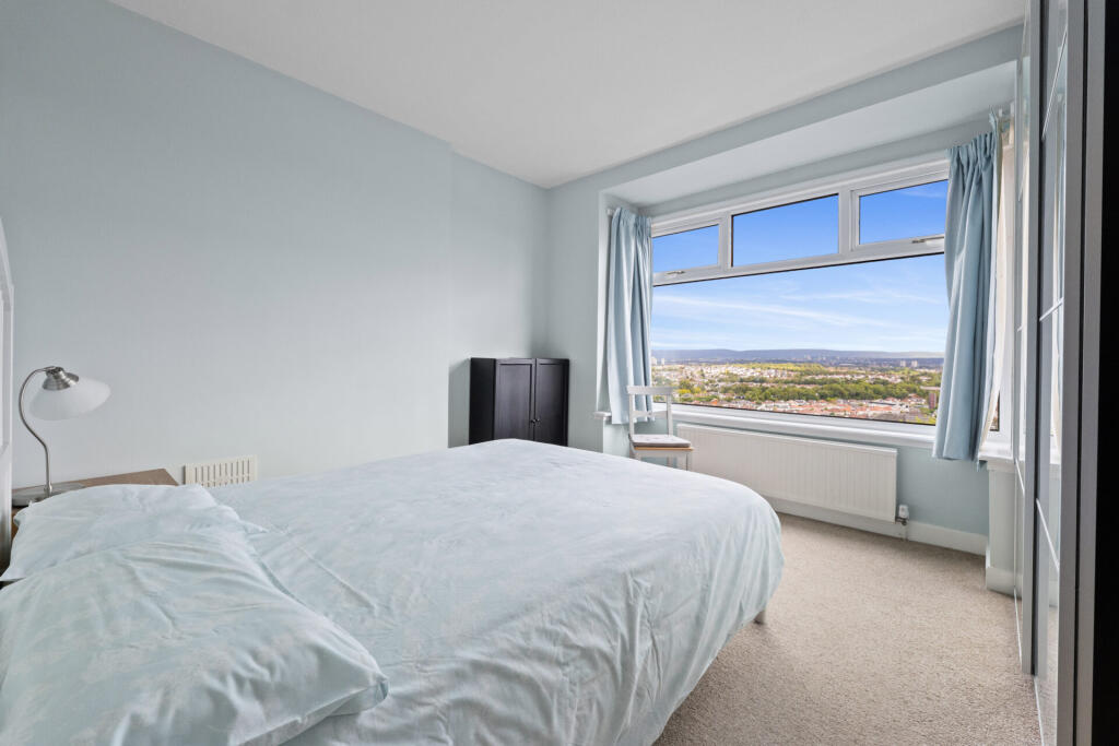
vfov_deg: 81.2
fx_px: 435
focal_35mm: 14
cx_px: 560
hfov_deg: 104.2
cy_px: 373
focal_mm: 14
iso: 640
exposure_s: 1/200
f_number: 8
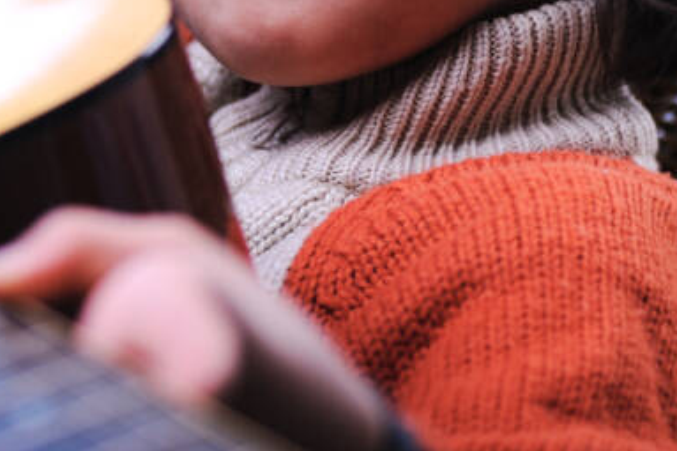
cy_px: -231
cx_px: -35
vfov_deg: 4.3
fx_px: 6034
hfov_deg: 6.4
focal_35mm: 321
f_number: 3
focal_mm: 105
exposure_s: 1/160
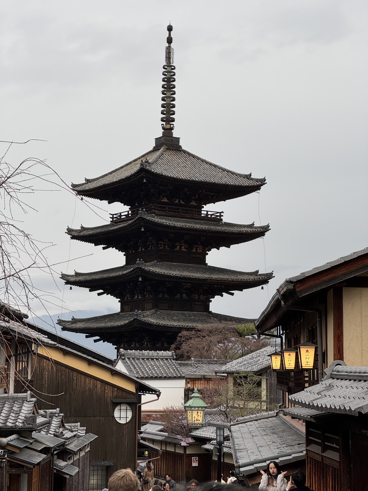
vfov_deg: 25.3
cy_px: 246
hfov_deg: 19.1
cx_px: 184
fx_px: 1091
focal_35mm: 77
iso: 64
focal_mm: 9
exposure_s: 1/99
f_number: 2.8
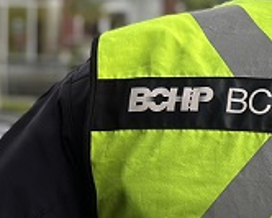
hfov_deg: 11.4
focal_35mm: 169
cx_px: 210
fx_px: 1361
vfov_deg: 9.1
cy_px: 38
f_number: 1.78
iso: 80
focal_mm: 6.86
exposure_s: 1/239
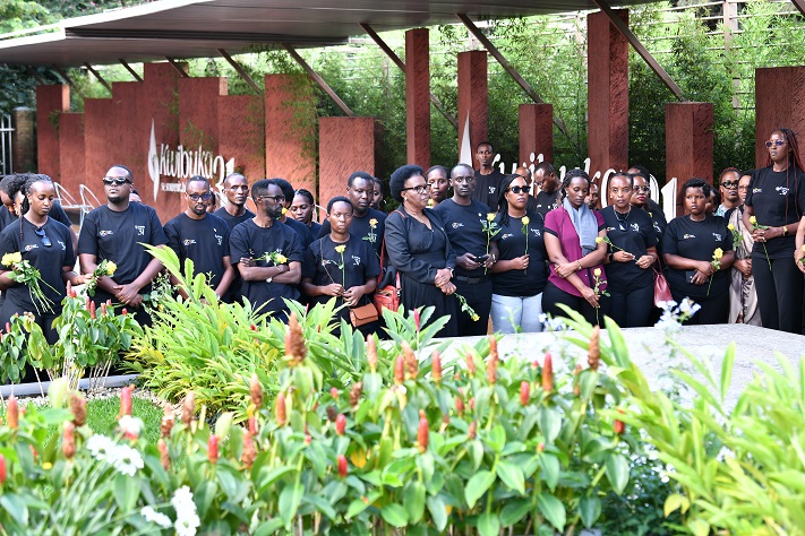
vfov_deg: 15.9
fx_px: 1923
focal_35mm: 86
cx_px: 402
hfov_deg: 23.6
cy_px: 268
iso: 640
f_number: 5
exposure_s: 1/100
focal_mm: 86
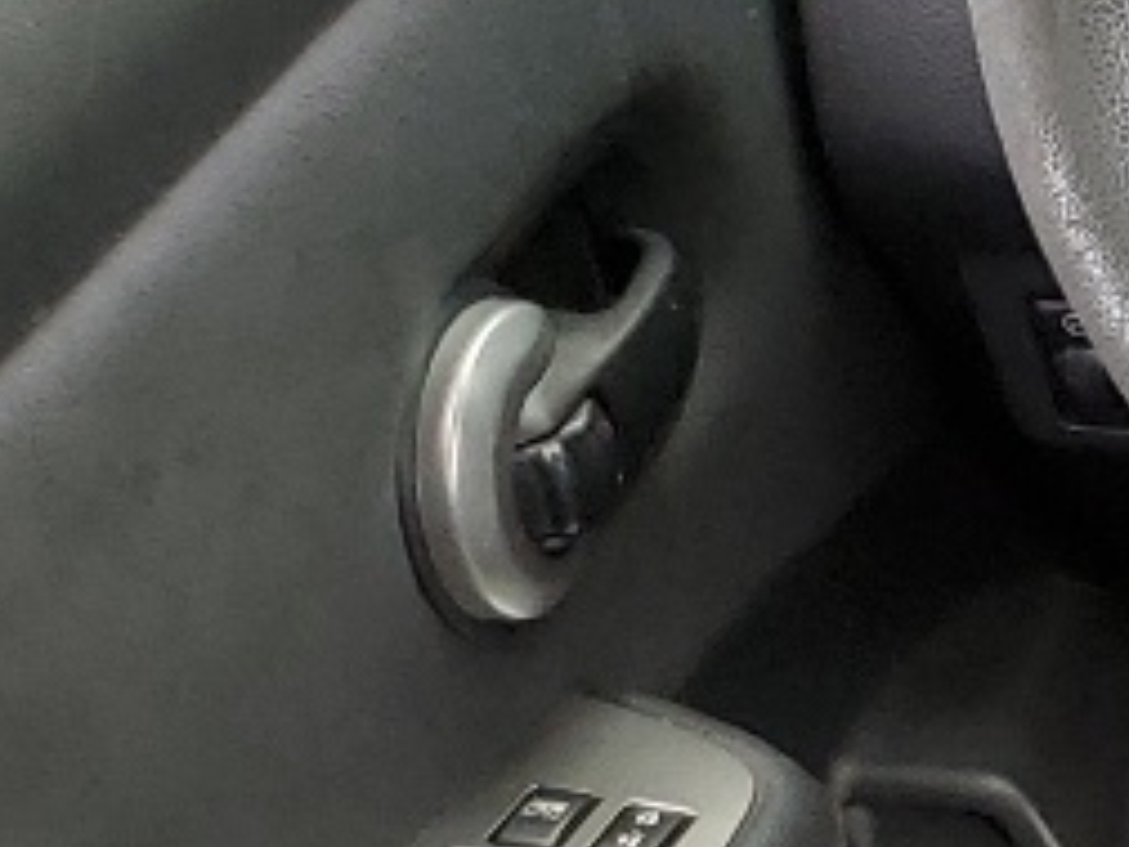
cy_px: 1264
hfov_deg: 9.3
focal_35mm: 165
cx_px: 3454
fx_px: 5381
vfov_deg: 8.8
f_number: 1.5
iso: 50
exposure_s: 1/189
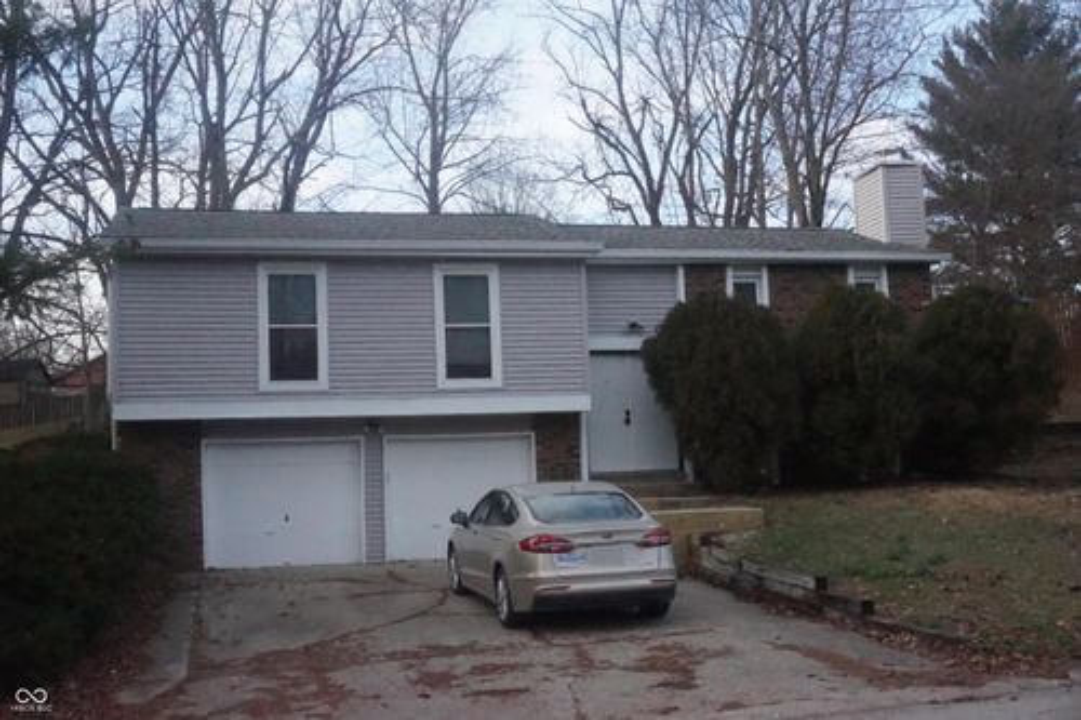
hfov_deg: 46.4
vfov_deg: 31.9
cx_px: 540
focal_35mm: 42
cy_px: 360
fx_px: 1261
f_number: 10
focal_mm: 28
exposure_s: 1/1600
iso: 12800
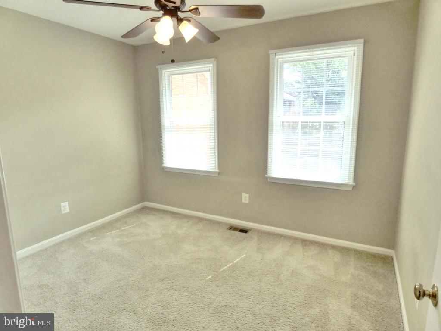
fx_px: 255
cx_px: 220
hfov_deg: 81.7
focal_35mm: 20
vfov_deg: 66.0
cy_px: 166
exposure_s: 1/250
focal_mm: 3.58
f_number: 2.8
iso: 400
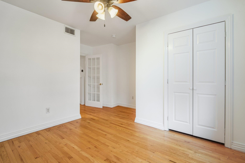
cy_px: 82
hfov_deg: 96.7
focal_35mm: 16
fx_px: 109
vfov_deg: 73.7
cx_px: 122
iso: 400
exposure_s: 1/3.33
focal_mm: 16
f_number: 8
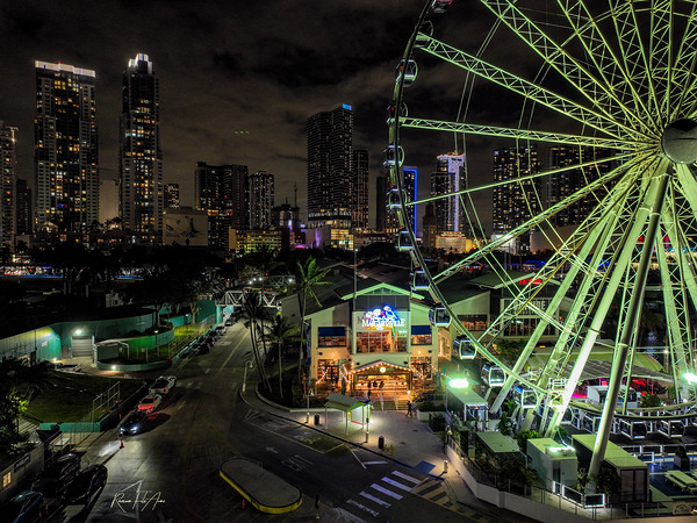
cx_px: 348
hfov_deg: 71.6
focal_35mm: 24
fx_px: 483
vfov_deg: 56.8
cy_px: 262
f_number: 2.8
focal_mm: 12.29
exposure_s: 1/15
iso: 320
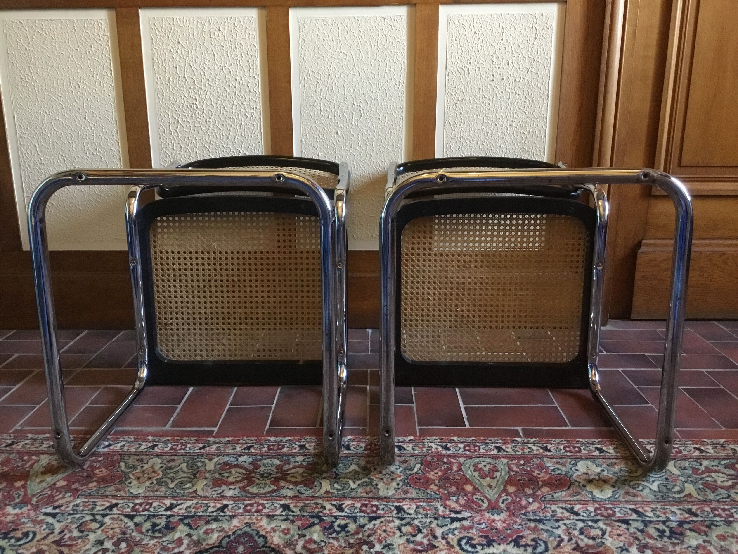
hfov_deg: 58.4
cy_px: 277
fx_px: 661
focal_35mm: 31
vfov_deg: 45.4
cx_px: 369
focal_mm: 3.3
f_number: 2.4
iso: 200
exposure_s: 1/25
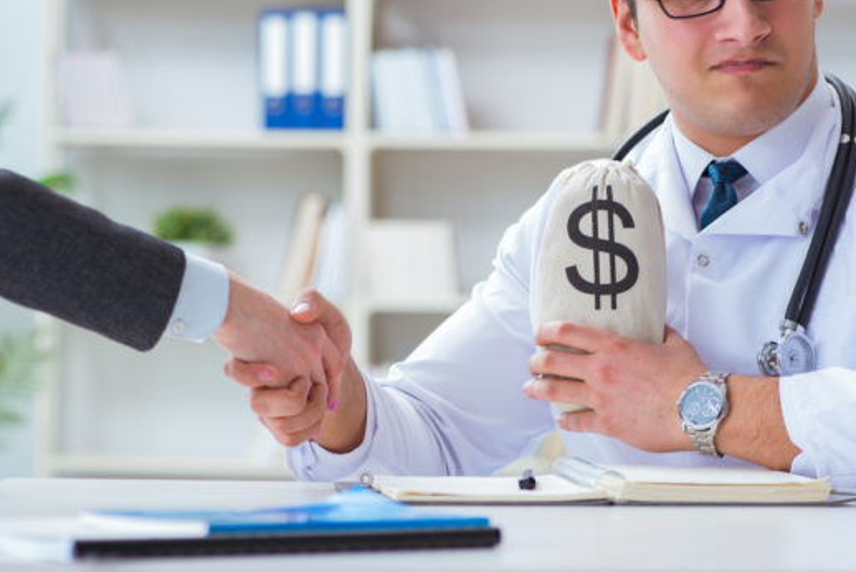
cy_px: 179
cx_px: 463
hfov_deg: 13.5
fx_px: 3616
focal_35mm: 152
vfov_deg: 9.0
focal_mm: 105
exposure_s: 1/100
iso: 160
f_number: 5
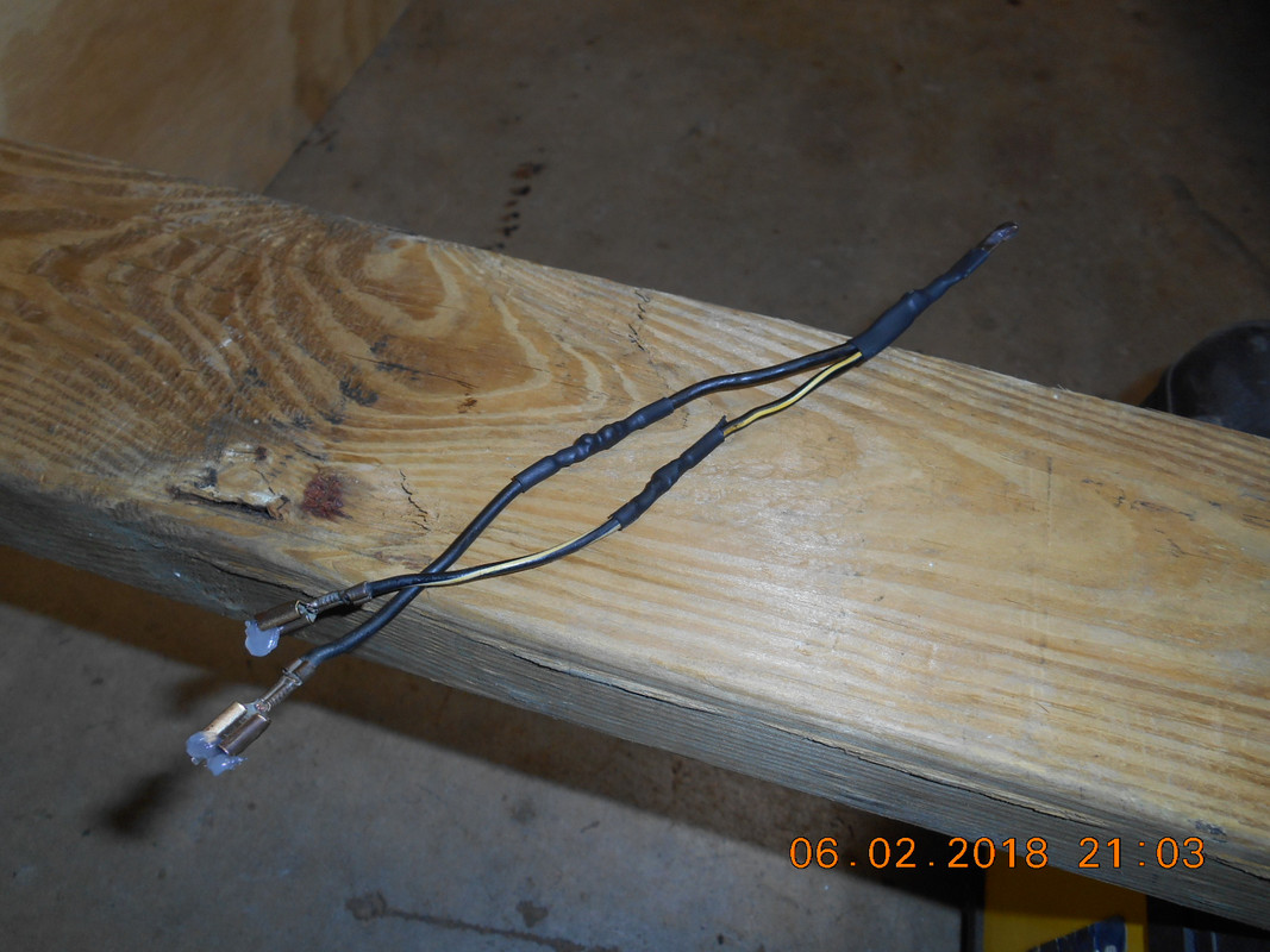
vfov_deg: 53.1
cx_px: 635
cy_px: 476
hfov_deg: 67.3
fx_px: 954
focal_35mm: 26
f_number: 3.4
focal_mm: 4.7
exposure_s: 1/25
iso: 80
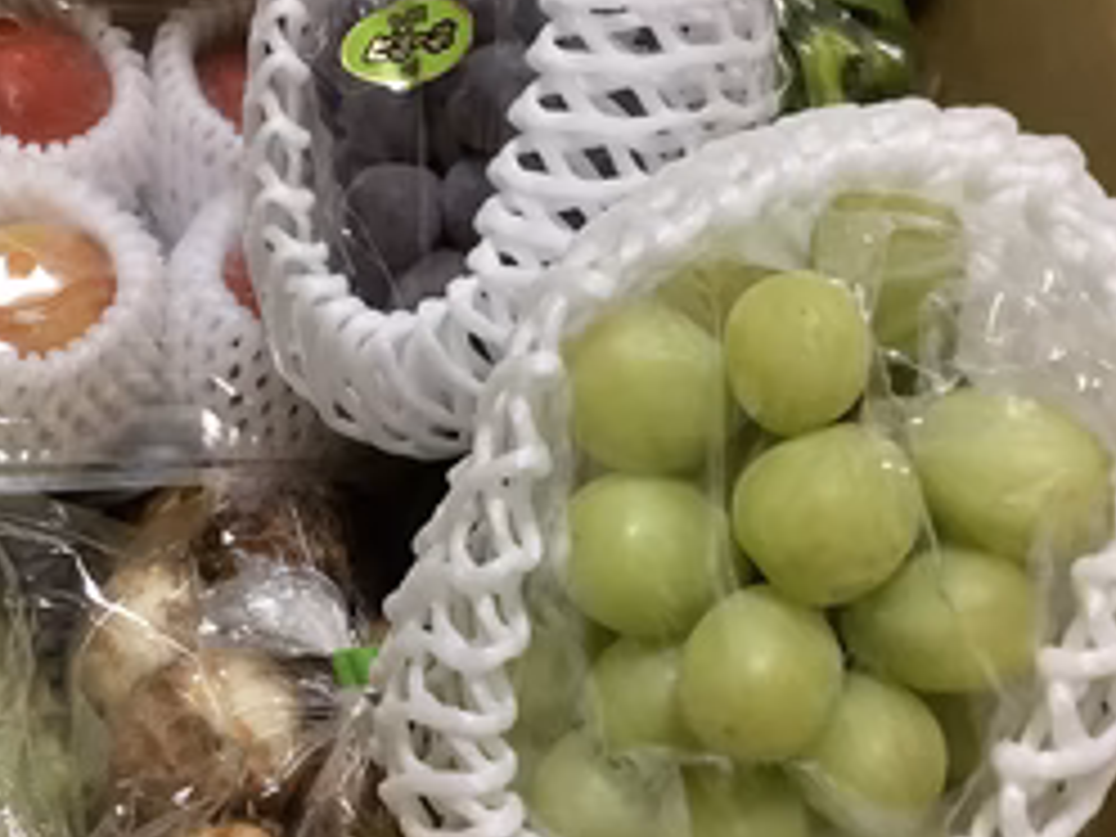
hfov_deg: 37.4
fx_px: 1612
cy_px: 387
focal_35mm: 50
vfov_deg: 29.1
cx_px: 297
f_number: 2.4
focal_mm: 3.3
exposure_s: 1/60
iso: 320
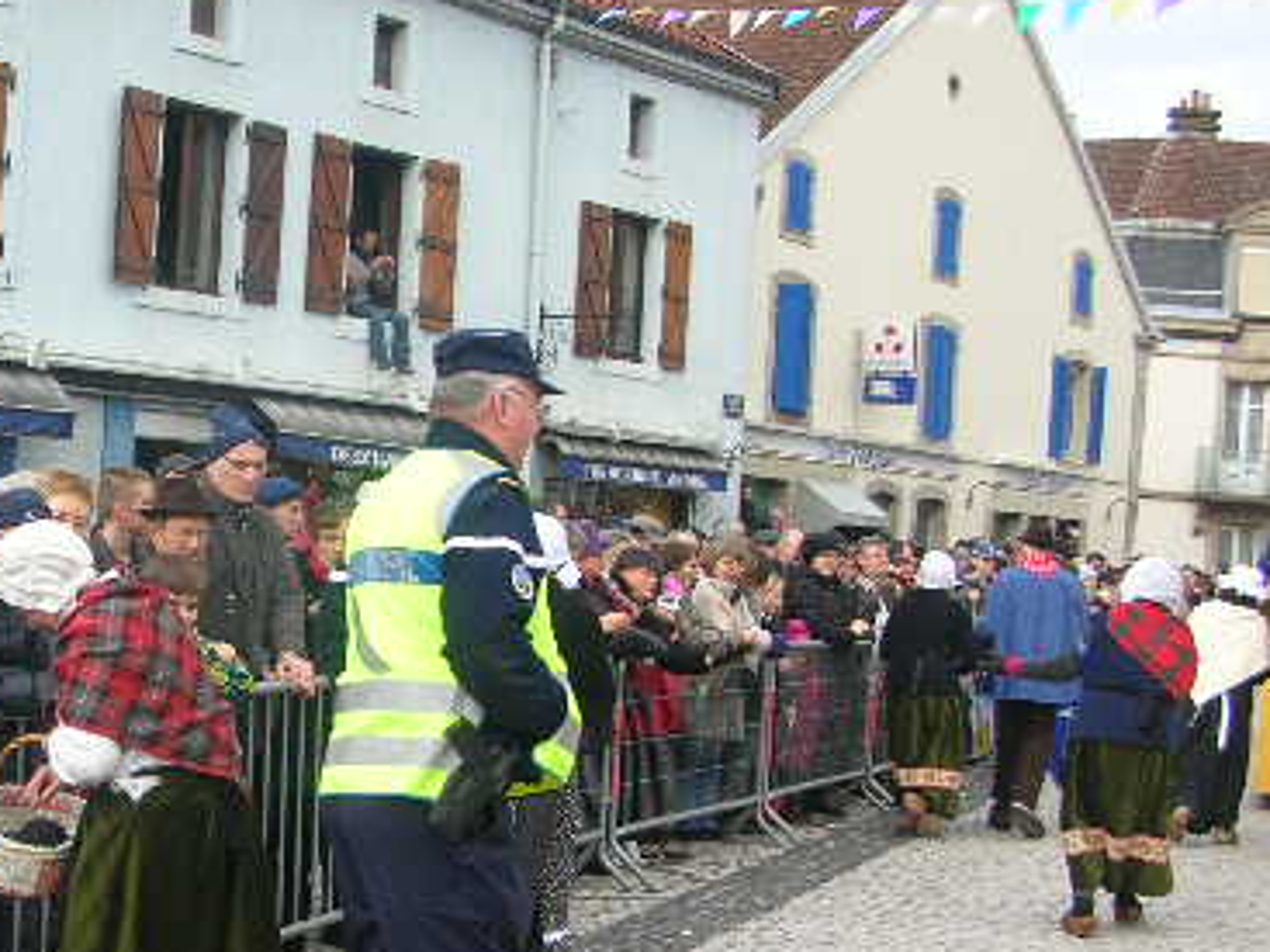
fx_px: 2237
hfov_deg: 30.8
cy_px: 644
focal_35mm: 61
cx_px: 225
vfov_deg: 23.9
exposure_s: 1/210
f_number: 2.8
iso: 50
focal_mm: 5.8
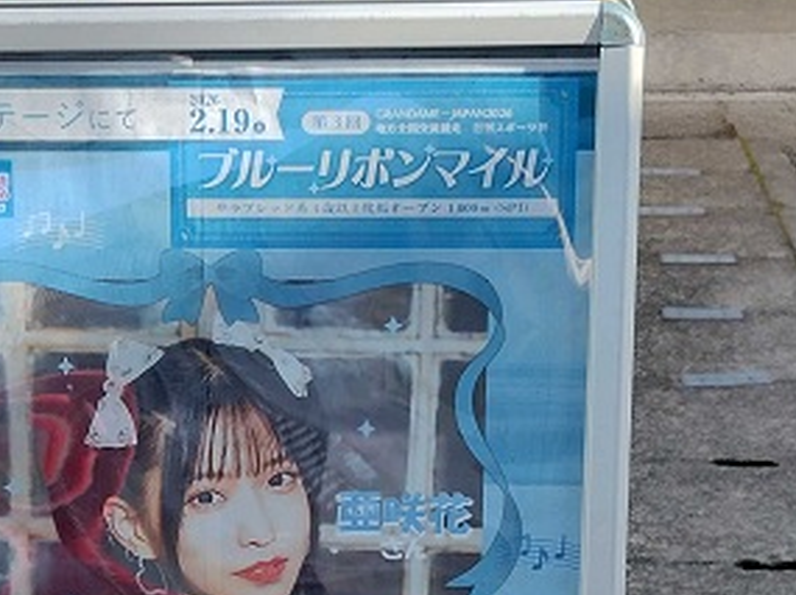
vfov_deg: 23.8
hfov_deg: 32.3
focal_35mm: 59
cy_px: 585
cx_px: 235
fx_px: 1355
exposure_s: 1/150
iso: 100
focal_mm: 4.27
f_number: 1.8
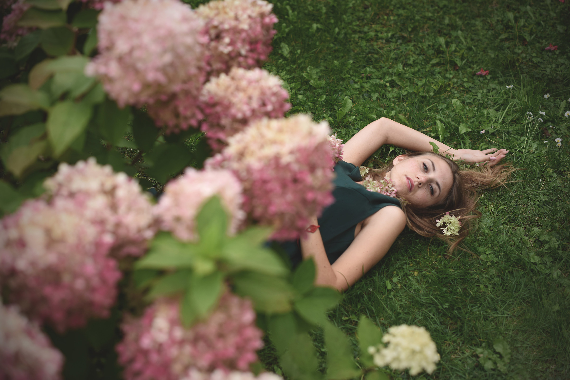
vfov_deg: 27.0
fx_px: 792
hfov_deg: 39.6
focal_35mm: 50
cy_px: 190
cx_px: 285
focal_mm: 50
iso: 250
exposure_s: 1/1250
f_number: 2.8
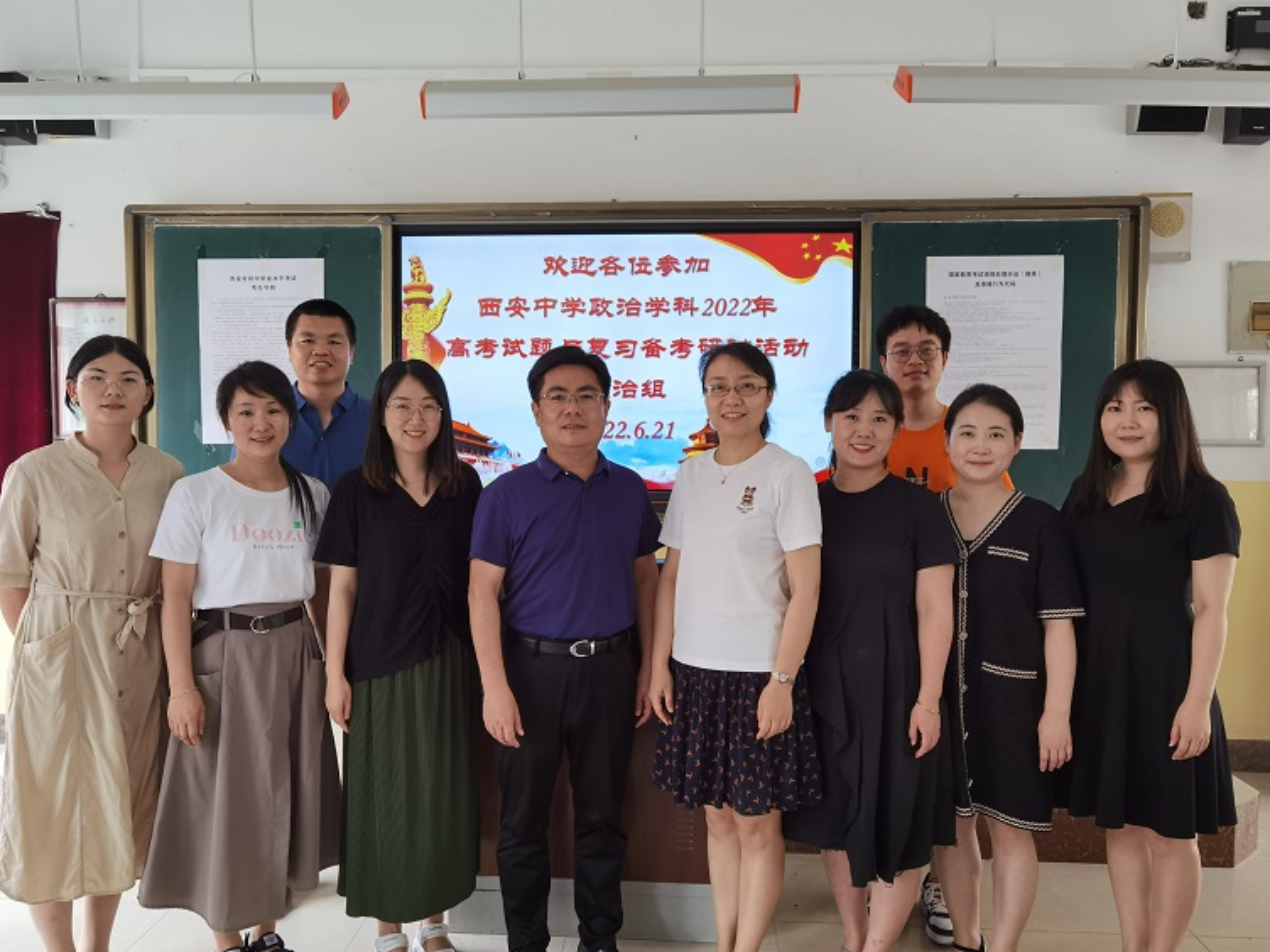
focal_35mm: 28
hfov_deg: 63.4
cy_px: 487
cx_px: 615
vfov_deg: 49.7
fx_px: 1027
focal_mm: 6.71
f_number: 1.9
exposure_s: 1/100
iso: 64
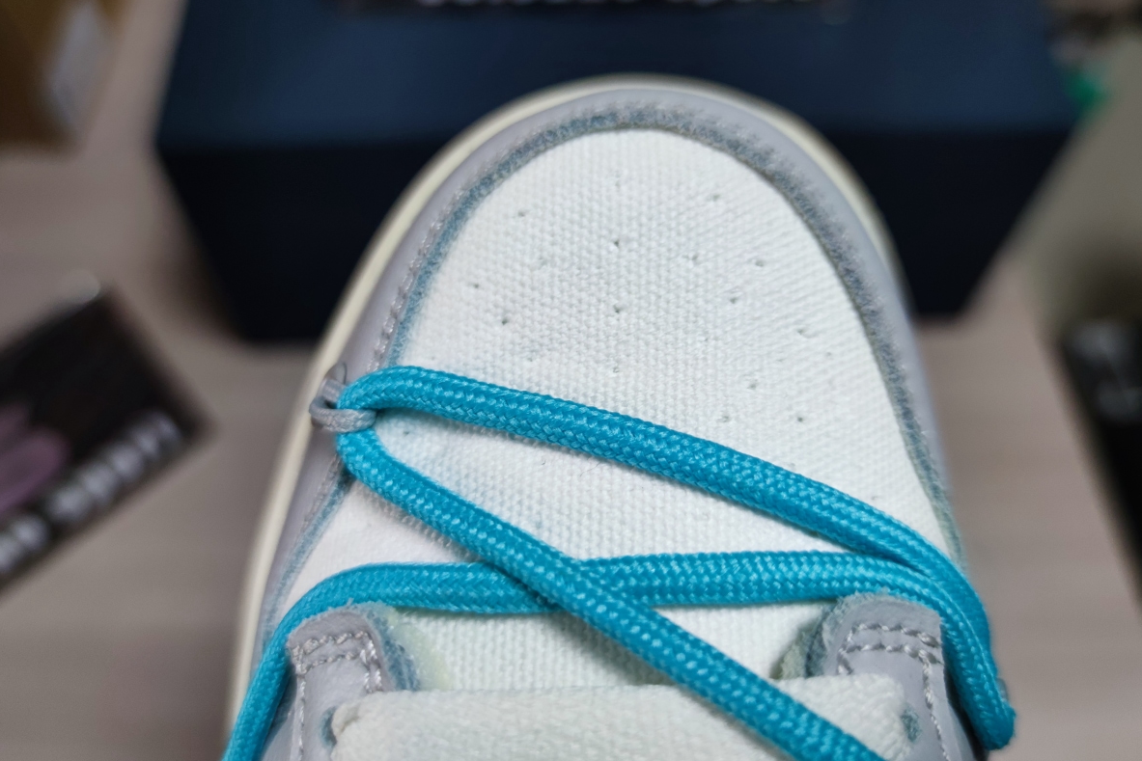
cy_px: 374
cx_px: 591
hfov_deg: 67.4
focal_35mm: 27
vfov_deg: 47.9
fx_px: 857
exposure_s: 1/100
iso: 198
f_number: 1.69
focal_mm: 6.72
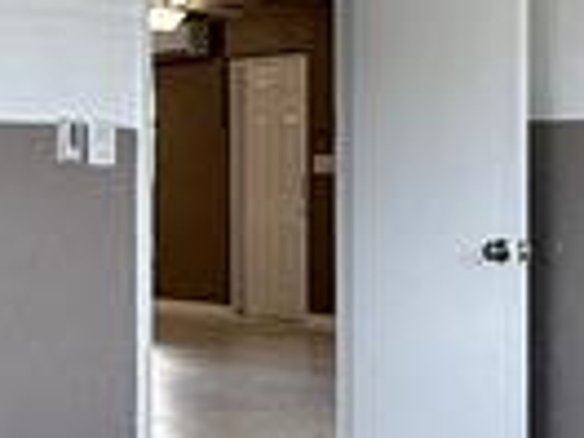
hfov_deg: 22.5
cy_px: 181
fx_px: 1434
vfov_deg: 17.4
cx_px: 526
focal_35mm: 85
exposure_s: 1/99
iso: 80
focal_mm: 2.22
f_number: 2.2
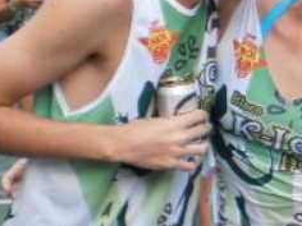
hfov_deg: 15.3
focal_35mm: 122
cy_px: 86
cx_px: 404
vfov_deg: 12.1
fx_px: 1064
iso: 100
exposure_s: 1/160
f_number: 3.1
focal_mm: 6.3
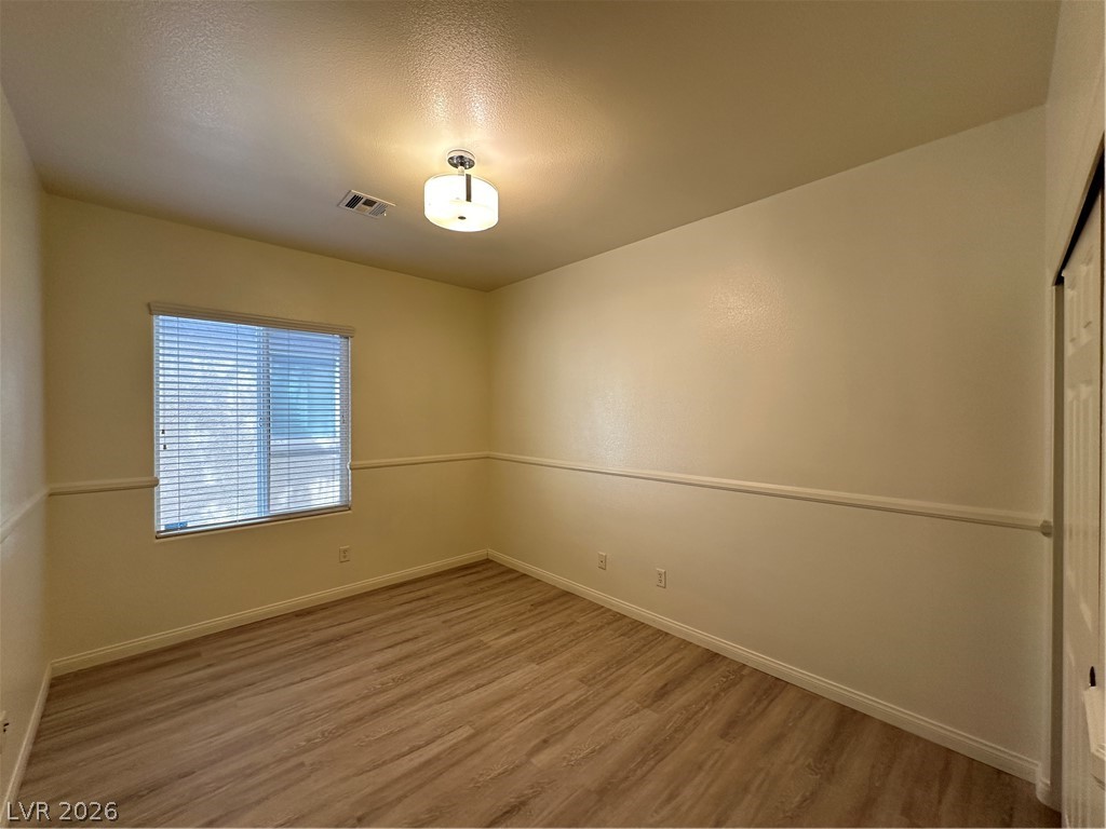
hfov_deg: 102.1
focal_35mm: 14
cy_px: 414
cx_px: 553
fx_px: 447
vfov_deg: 85.7
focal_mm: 2.22
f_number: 2.2
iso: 160
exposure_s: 1/60
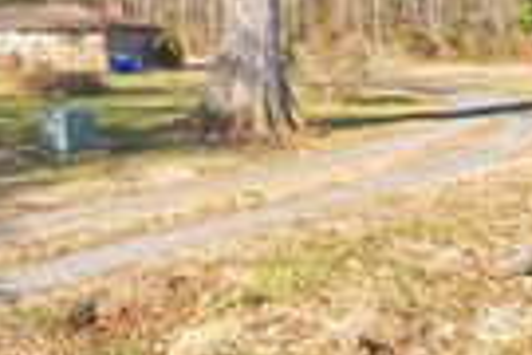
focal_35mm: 52
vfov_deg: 24.1
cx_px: 55
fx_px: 768
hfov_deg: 35.9
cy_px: -45
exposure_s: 1/400
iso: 160
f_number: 5.6
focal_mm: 14
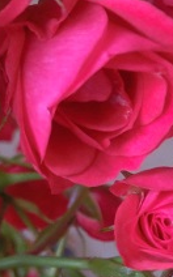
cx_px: -94
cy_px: 116
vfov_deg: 23.6
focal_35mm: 88
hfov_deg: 13.8
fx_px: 666
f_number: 4.1
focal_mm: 6.5
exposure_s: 1/30
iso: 800
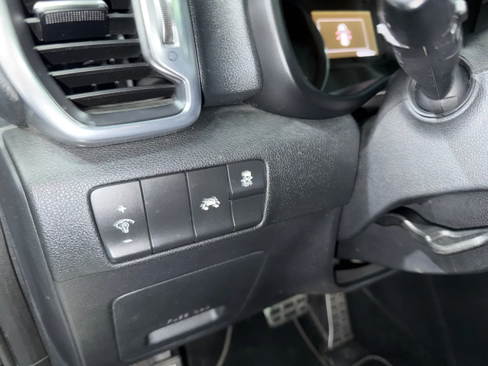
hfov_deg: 71.6
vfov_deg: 56.8
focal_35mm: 24
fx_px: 338
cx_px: 244
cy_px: 183
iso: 64
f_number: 1.78
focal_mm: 6.76
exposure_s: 1/4
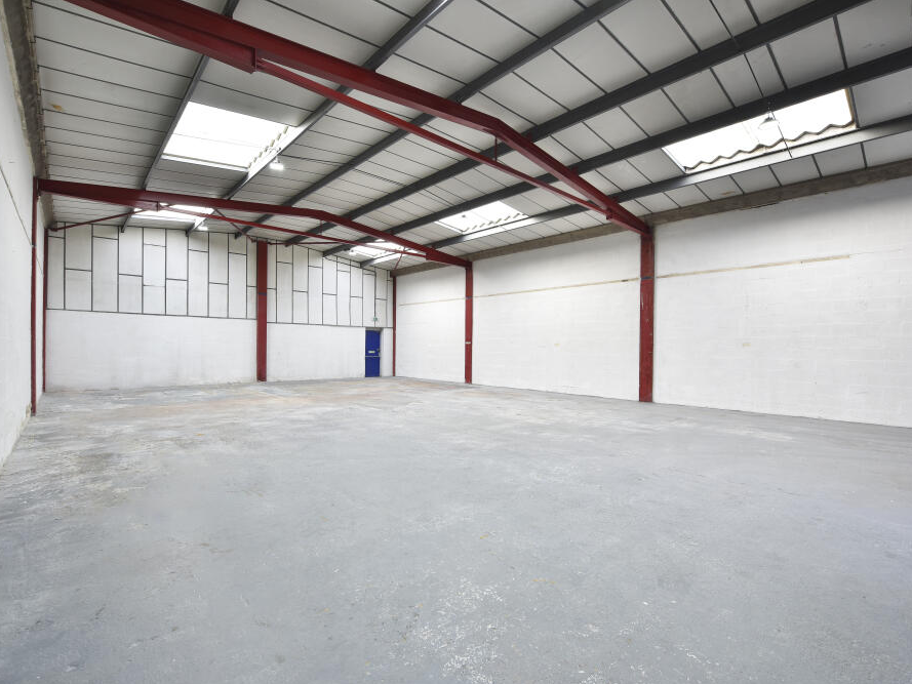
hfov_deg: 58.3
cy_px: 349
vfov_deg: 45.4
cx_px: 423
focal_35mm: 31
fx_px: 817
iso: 100
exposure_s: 1/640
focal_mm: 10.26
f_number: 4.5
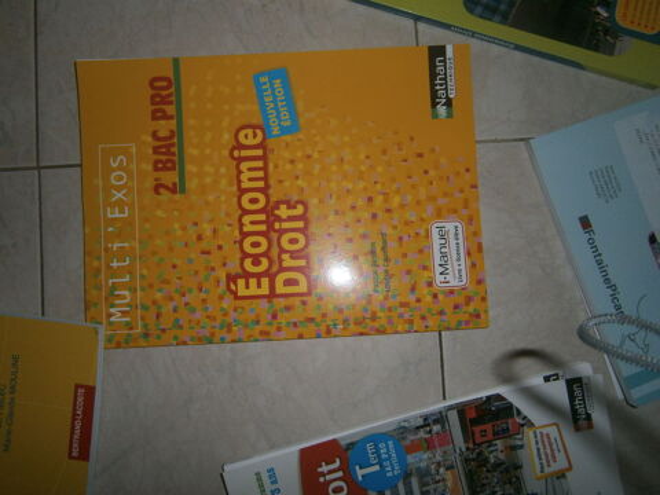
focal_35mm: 26
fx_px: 496
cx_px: 330
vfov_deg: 53.1
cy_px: 248
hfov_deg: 67.3
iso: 80
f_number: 2.8
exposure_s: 1/30
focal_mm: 4.7
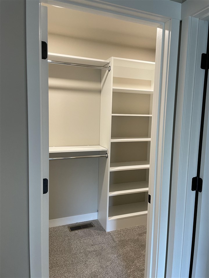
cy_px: 139
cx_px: 104
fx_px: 209
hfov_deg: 53.1
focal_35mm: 26
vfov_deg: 67.3
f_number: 1.6
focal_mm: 4.2
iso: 100
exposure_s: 1/60
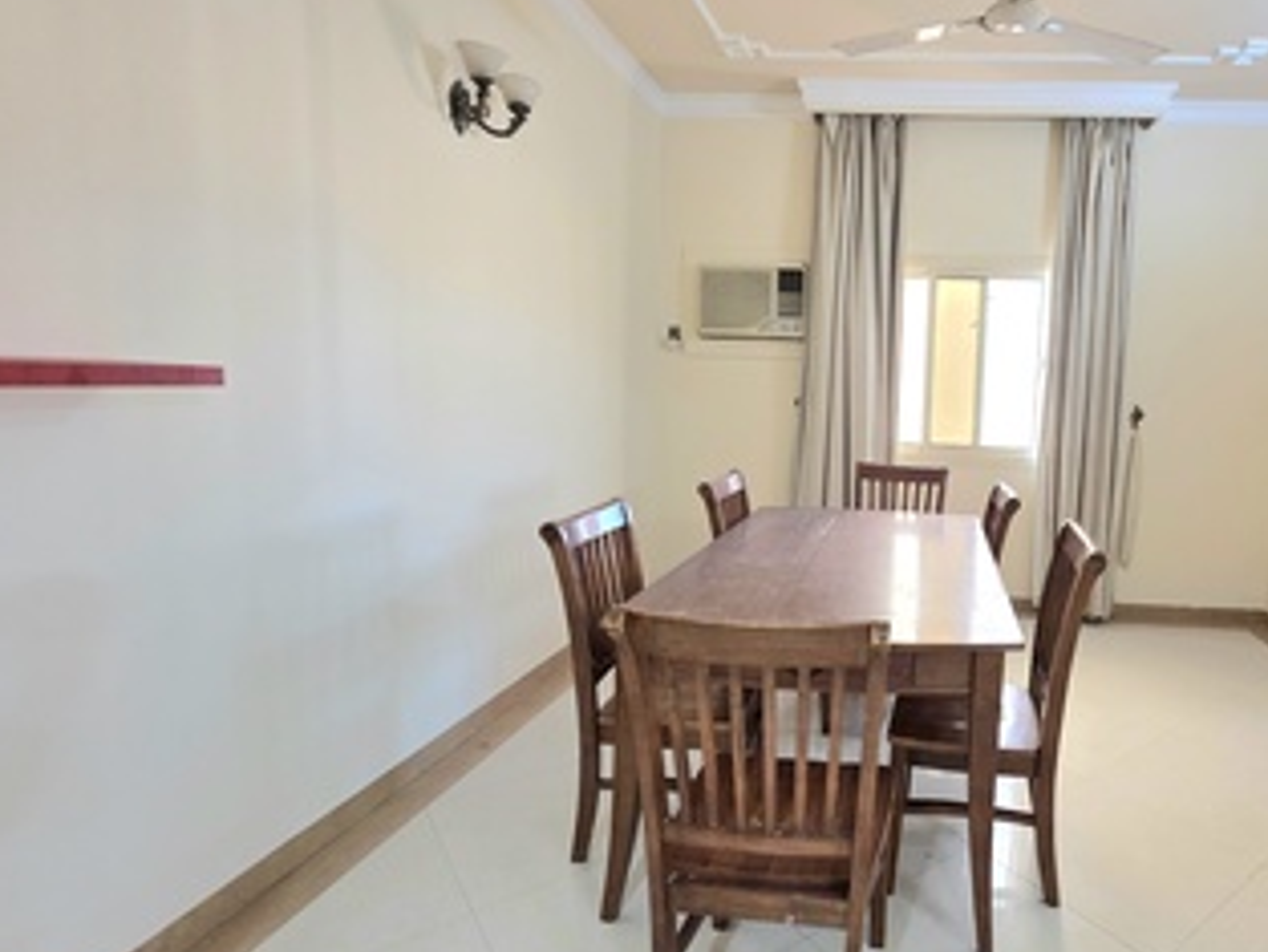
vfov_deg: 68.7
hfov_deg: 81.0
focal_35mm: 19
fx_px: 696
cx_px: 873
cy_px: 468
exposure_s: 1/50.3
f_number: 1.9
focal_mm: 2.2
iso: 200
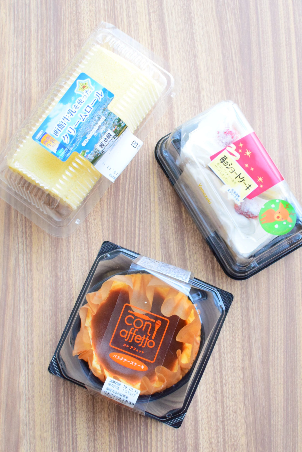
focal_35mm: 52
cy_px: 226
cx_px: 151
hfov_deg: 25.8
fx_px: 659
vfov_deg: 37.8
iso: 1600
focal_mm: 35
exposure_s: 1/6
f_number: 10
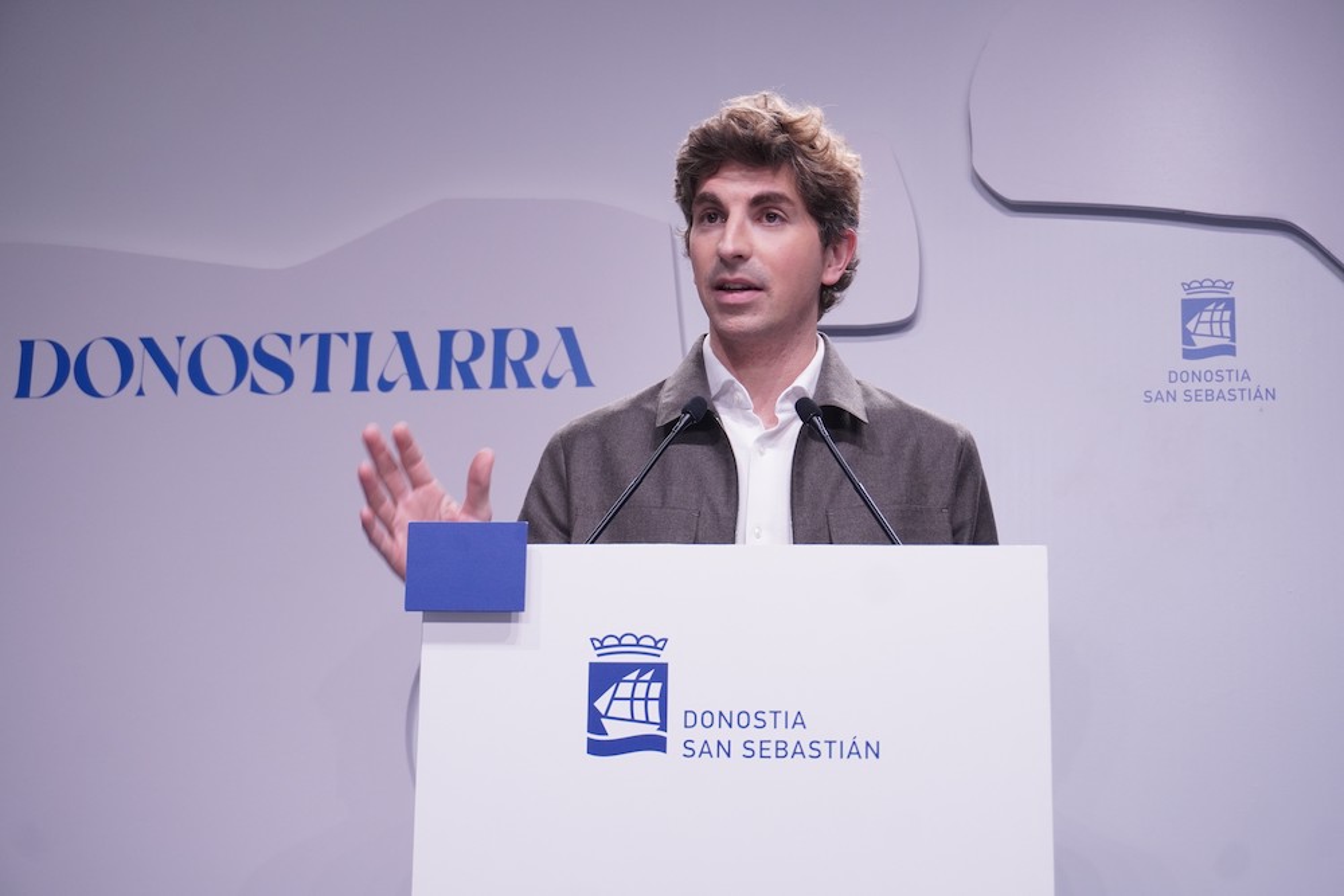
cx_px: 672
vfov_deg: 20.2
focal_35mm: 68
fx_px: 2520
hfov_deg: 29.9
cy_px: 448
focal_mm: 45
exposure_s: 1/125
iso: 640
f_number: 5.6
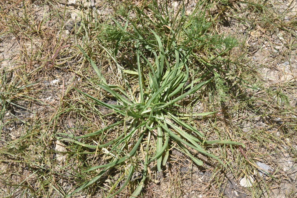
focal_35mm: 52
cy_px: 99
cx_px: 148
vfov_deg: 26.0
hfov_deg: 38.2
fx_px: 429
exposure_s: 1/160
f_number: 13
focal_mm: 52
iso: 160
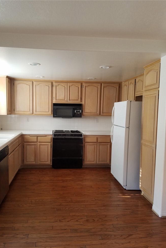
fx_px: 194
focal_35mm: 28
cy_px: 128
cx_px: 74
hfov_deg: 46.3
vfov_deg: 65.5
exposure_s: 1/60
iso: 100
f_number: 1.7
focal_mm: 4.2
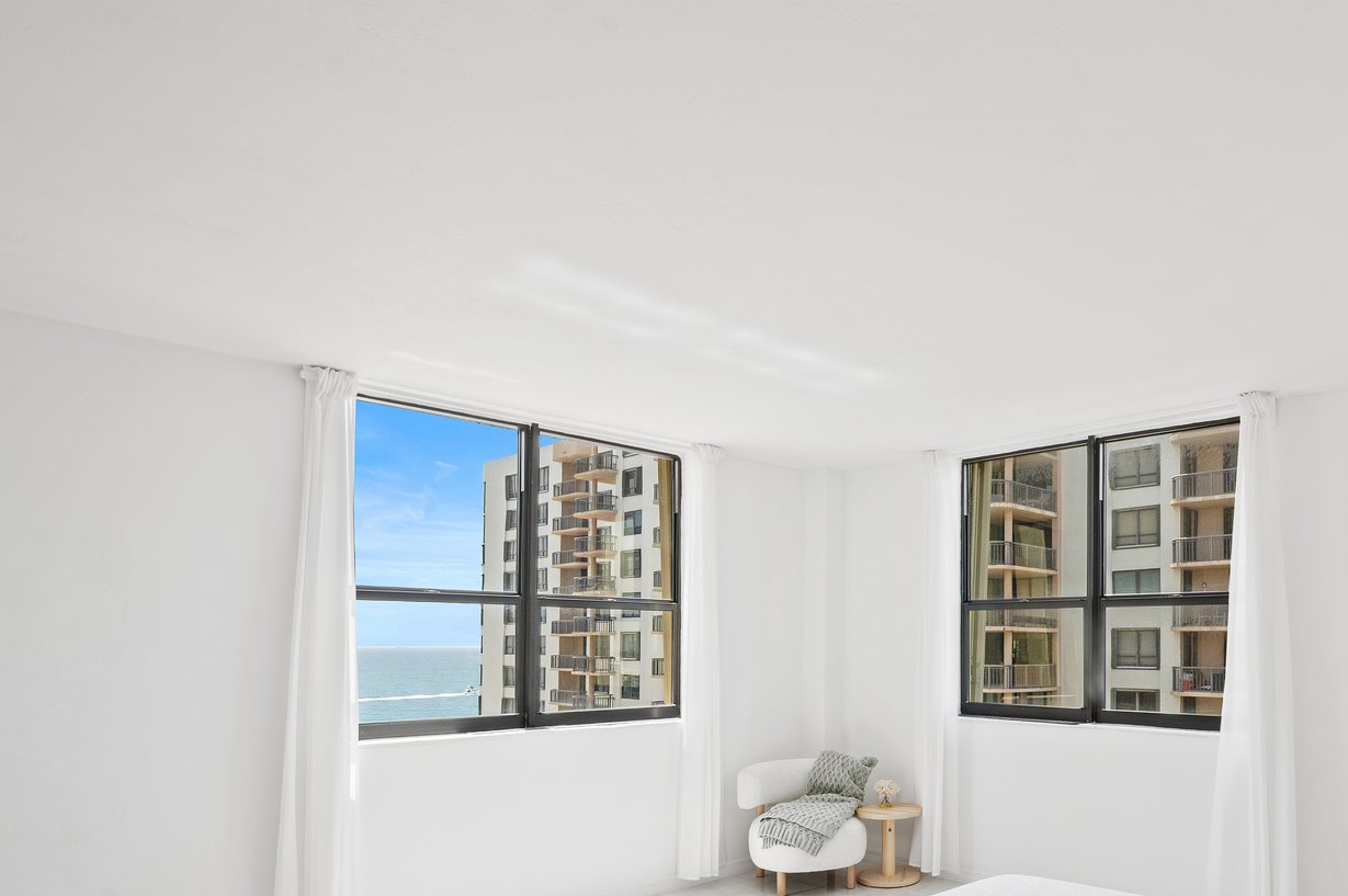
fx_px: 935
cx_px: 914
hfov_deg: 69.2
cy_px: 656
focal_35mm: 25
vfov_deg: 49.4
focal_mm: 15
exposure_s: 1/20
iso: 200
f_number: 8
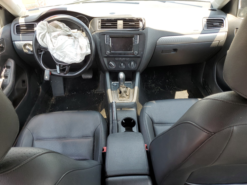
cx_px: 124
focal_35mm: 26
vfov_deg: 53.1
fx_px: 186
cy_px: 92
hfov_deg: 67.3
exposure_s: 1/143
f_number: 1.5
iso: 50
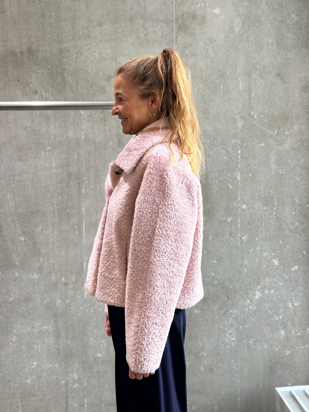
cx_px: 154
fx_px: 571
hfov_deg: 30.3
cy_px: 206
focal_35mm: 48
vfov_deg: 39.7
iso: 125
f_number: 1.78
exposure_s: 1/171
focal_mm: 6.86
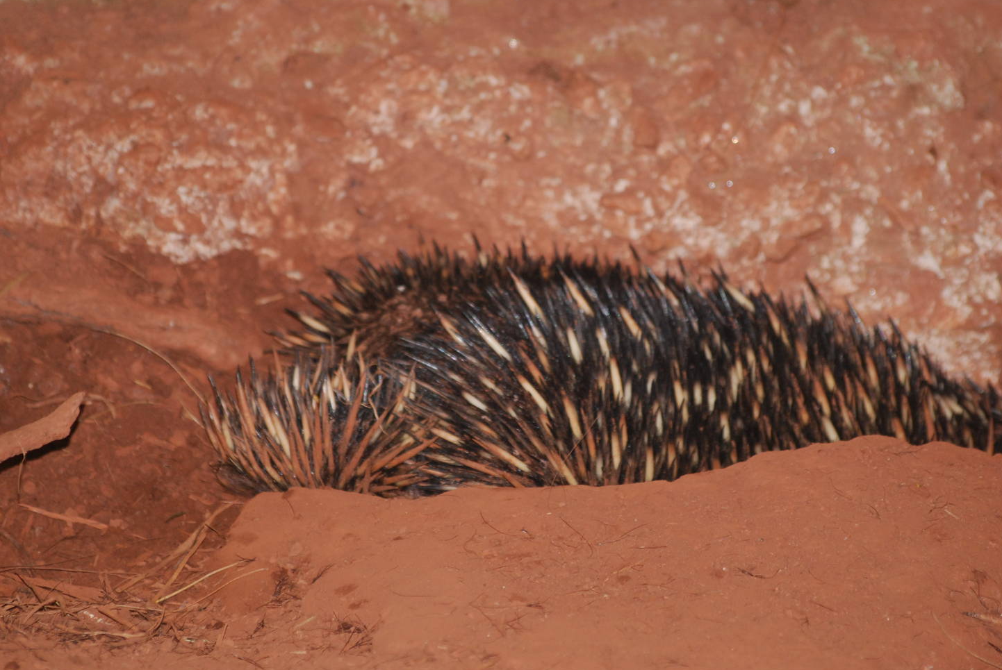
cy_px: 362
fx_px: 7885
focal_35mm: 283
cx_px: 500
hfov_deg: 7.3
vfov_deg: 4.9
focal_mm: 170
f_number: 4.8
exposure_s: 1/125
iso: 450
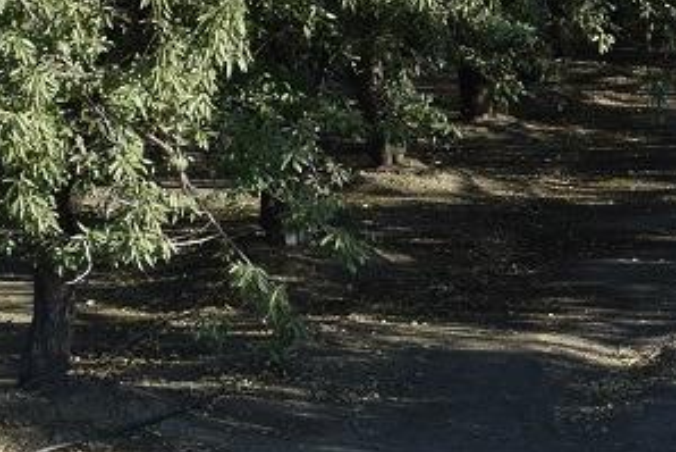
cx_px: 955
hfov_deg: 11.0
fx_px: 3400
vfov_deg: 7.6
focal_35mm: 181
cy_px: -5
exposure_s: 1/320
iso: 200
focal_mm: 24
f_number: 9
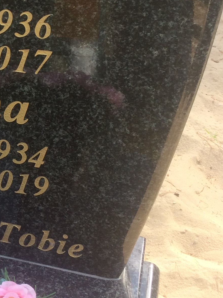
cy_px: 58
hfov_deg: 17.2
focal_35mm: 80
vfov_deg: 24.0
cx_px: -77
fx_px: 687
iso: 32
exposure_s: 1/488
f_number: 2.2
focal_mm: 4.15
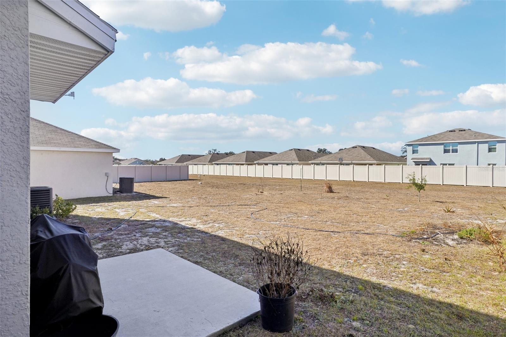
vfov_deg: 61.9
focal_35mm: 20
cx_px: 253
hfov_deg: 84.0
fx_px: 281
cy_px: 168
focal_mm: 20
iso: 100
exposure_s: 1/50
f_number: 20
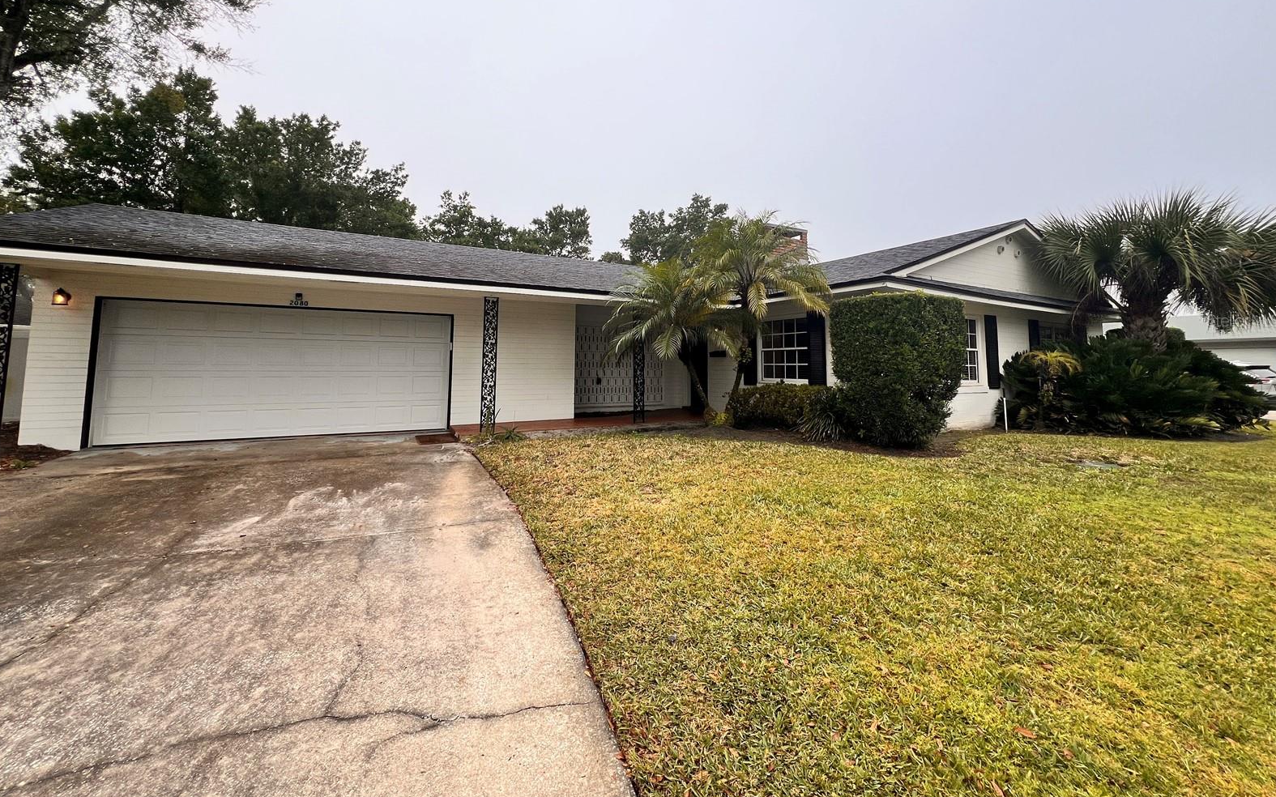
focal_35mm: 14
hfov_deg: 105.3
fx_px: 487
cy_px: 320
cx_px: 635
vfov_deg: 77.7
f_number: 1.8
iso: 32
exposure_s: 1/615
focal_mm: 1.57
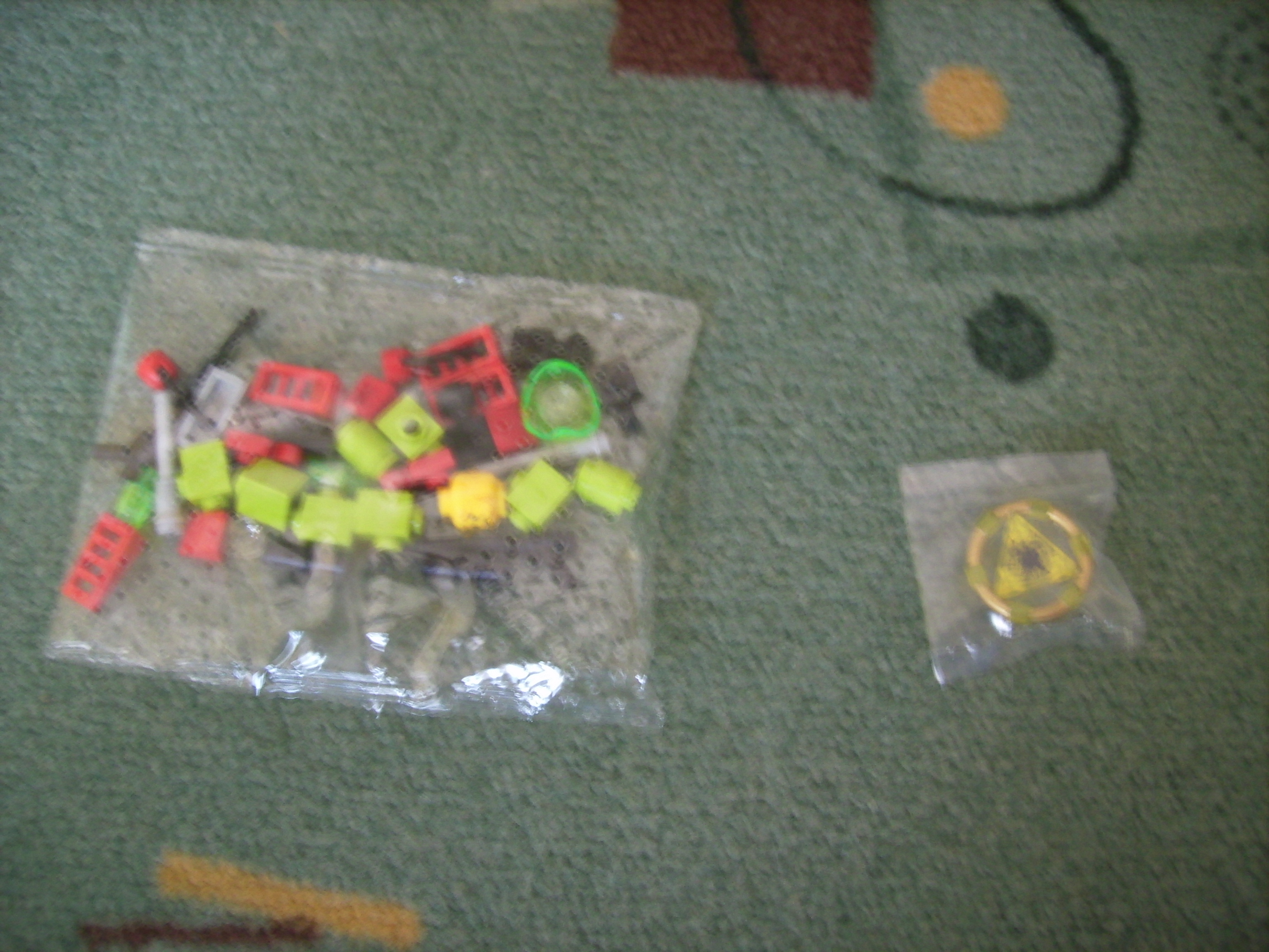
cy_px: 476
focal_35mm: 32
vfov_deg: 44.2
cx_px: 634
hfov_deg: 56.8
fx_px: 1173
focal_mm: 5.99
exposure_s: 1/2
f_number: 2.8
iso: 50
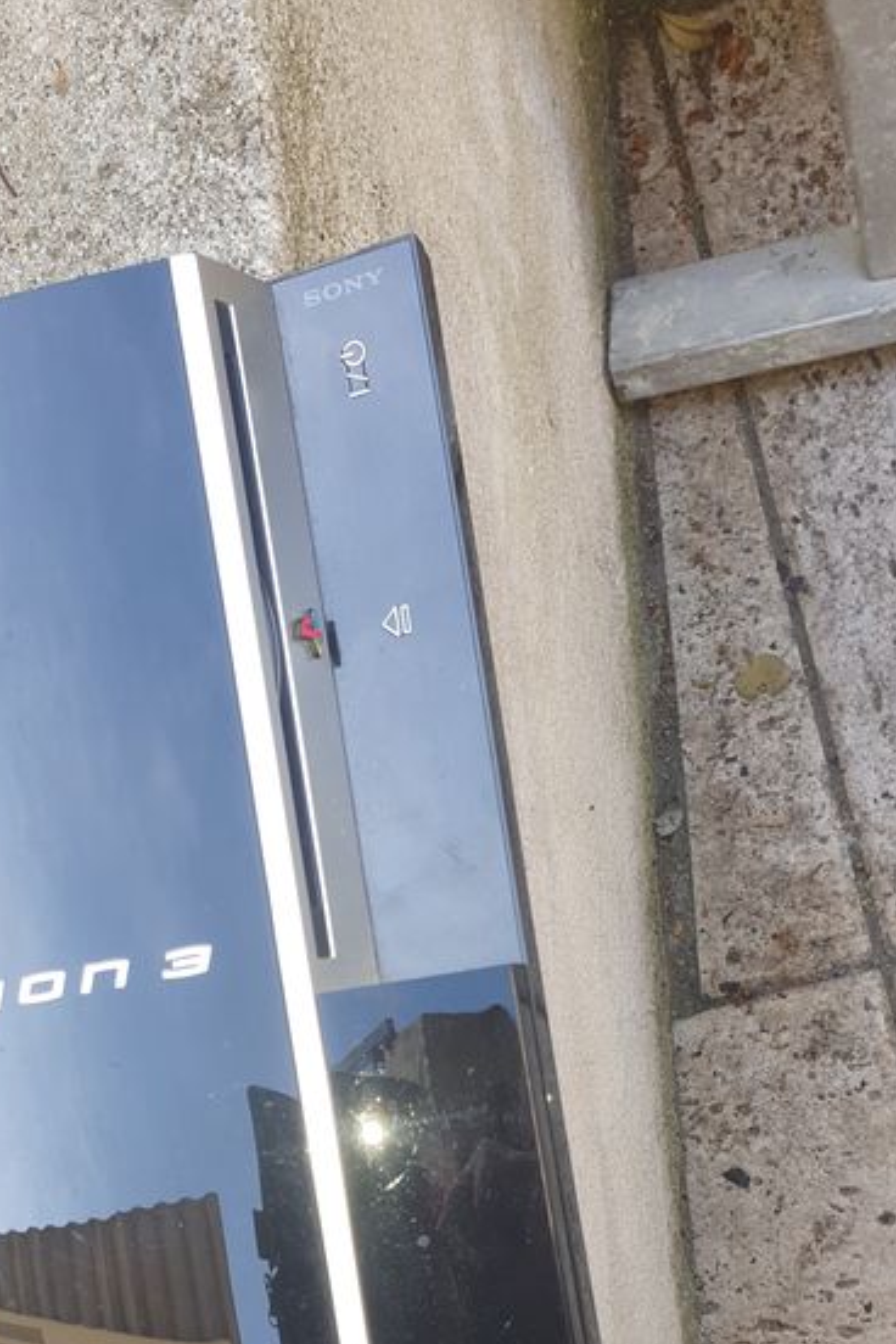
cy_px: 1120
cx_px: 299
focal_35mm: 49
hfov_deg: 27.4
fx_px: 1829
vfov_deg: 38.5
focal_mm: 4.32
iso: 64
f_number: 2.4
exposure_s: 1/100
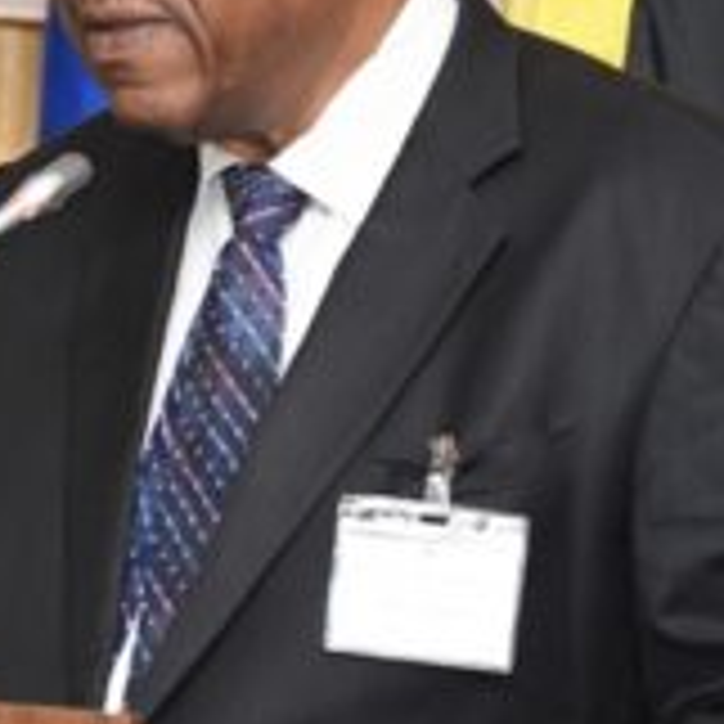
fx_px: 12565
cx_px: 162
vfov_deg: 3.3
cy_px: 108
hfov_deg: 3.3
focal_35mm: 531
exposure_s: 1/160
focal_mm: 160
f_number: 5.6
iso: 5000
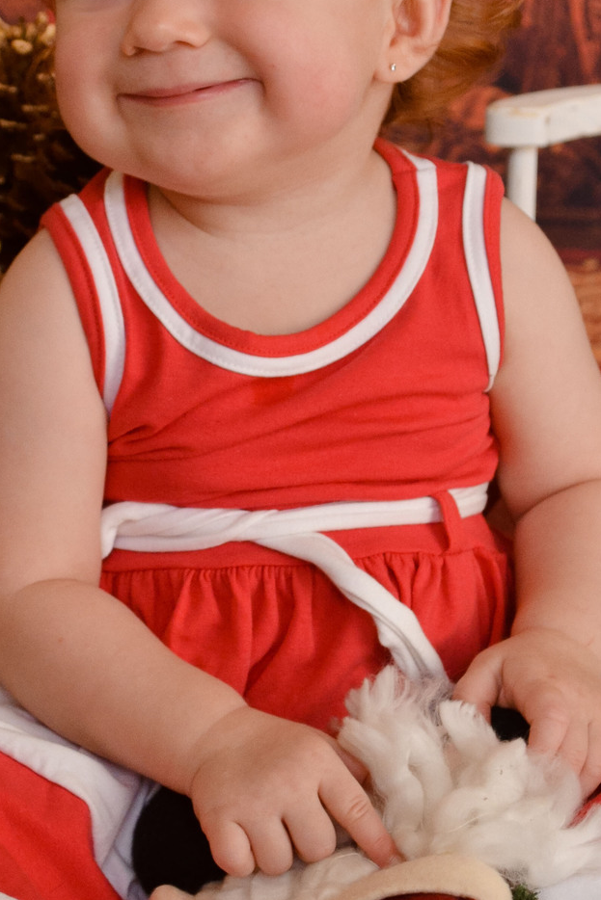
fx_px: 3329
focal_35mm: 133
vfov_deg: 15.3
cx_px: 273
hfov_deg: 10.3
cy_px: 182
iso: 800
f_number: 5.3
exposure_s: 1/200
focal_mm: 46
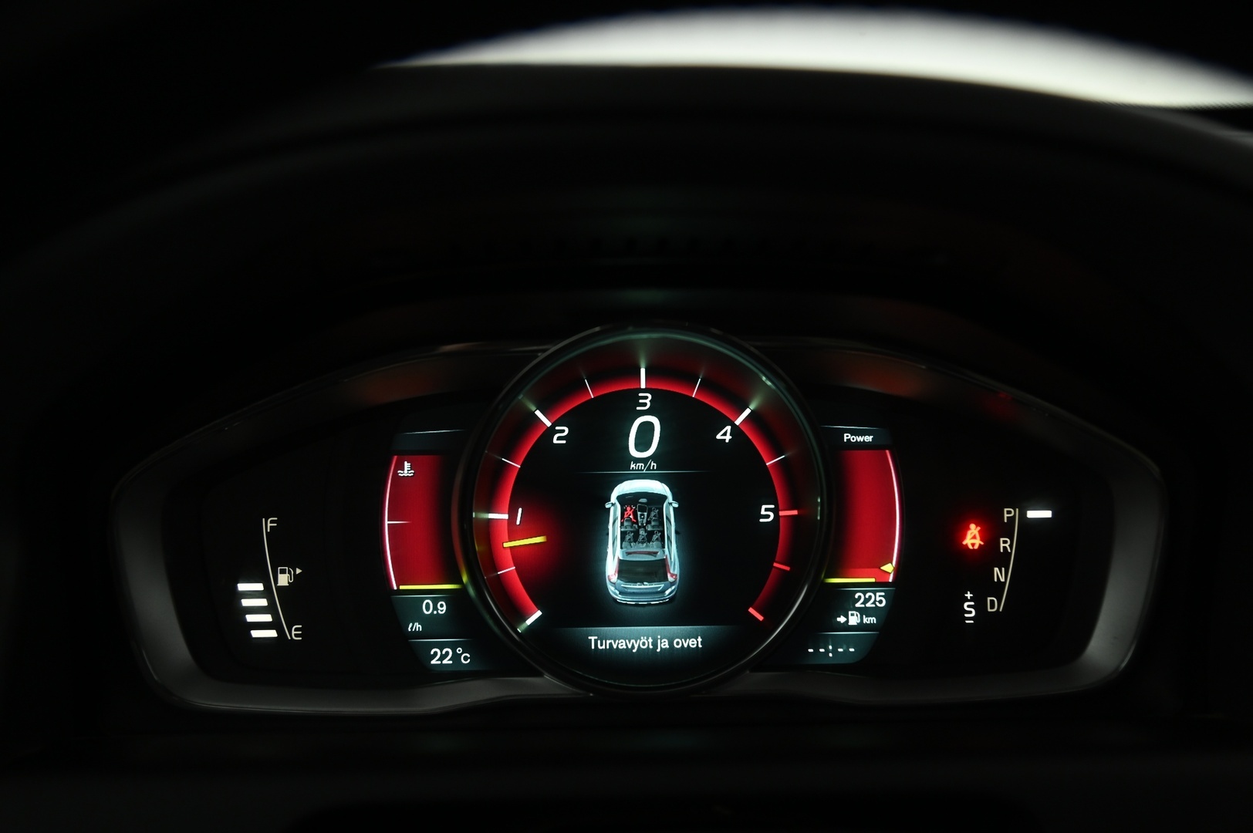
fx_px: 1530
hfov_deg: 44.5
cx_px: 626
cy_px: 416
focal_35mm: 44
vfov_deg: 30.5
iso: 1250
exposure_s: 1/40
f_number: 4
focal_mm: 44
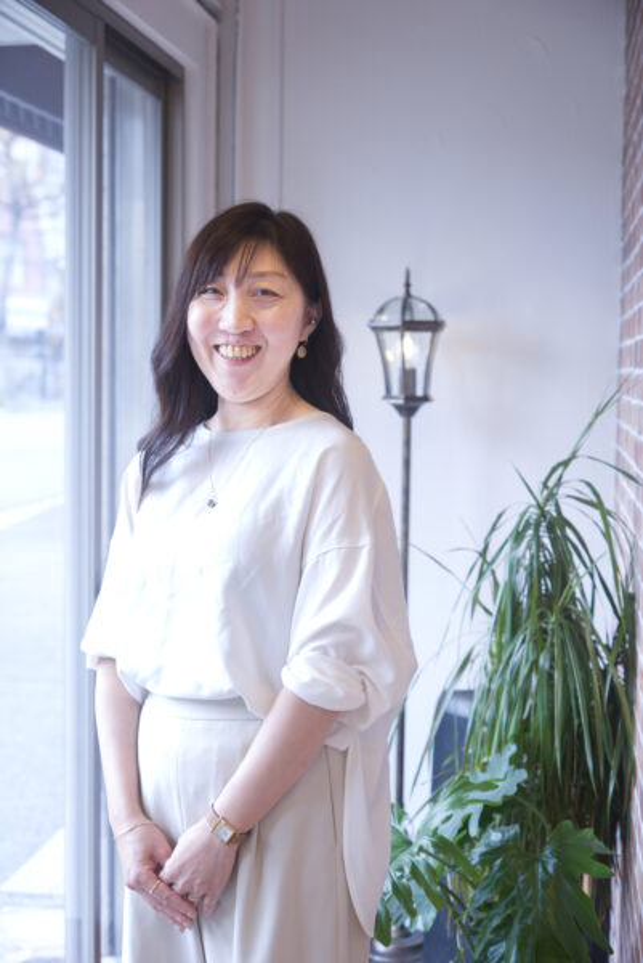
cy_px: 482
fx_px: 1524
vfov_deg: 35.0
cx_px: 322
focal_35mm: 57
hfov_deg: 23.8
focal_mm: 38
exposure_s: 1/125
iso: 500
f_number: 2.8
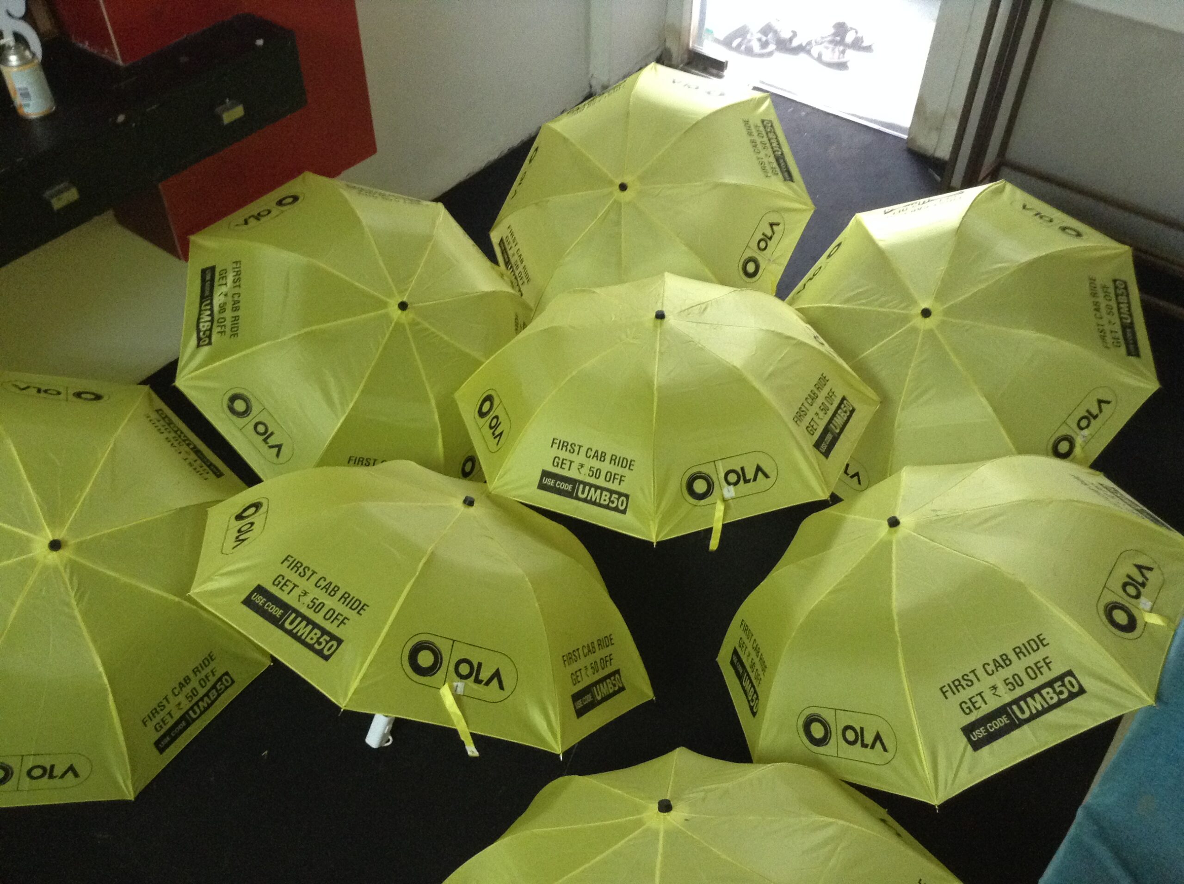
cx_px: 592
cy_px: 442
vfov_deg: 42.8
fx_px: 1127
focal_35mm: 33
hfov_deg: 55.4
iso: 200
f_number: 2.4
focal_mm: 3.3
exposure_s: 1/17
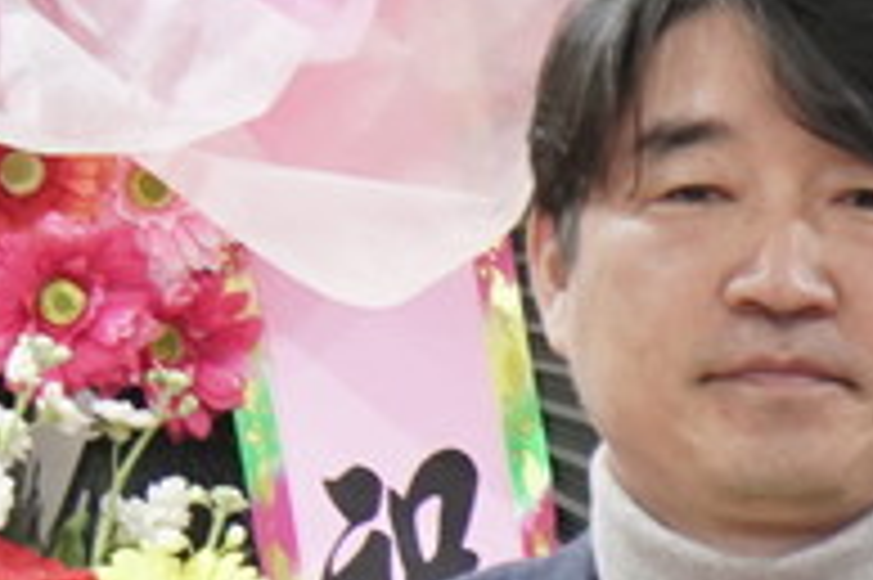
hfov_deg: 3.4
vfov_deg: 2.3
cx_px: 1989
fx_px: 14368
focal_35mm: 593
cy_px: 1180
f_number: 5.6
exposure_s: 1/30
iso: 2000
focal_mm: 60
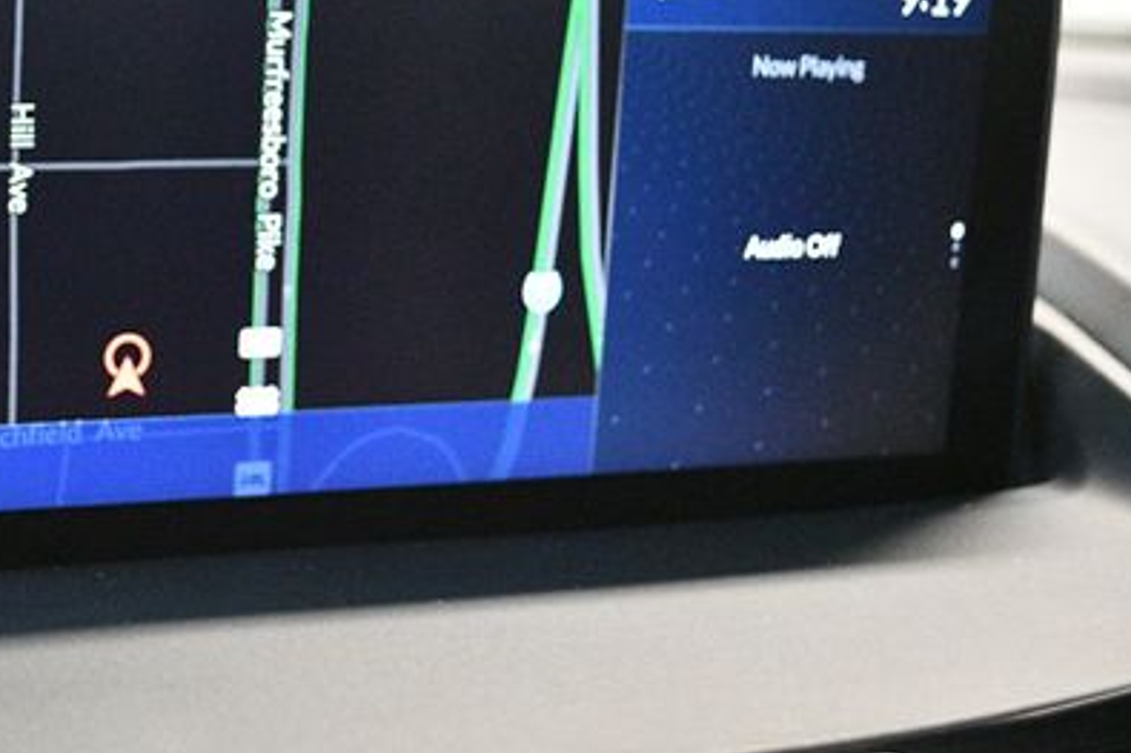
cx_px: 232
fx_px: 2292
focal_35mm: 73
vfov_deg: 18.6
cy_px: 218
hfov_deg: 27.2
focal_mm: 30
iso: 9000
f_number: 4.5
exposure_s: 1/60
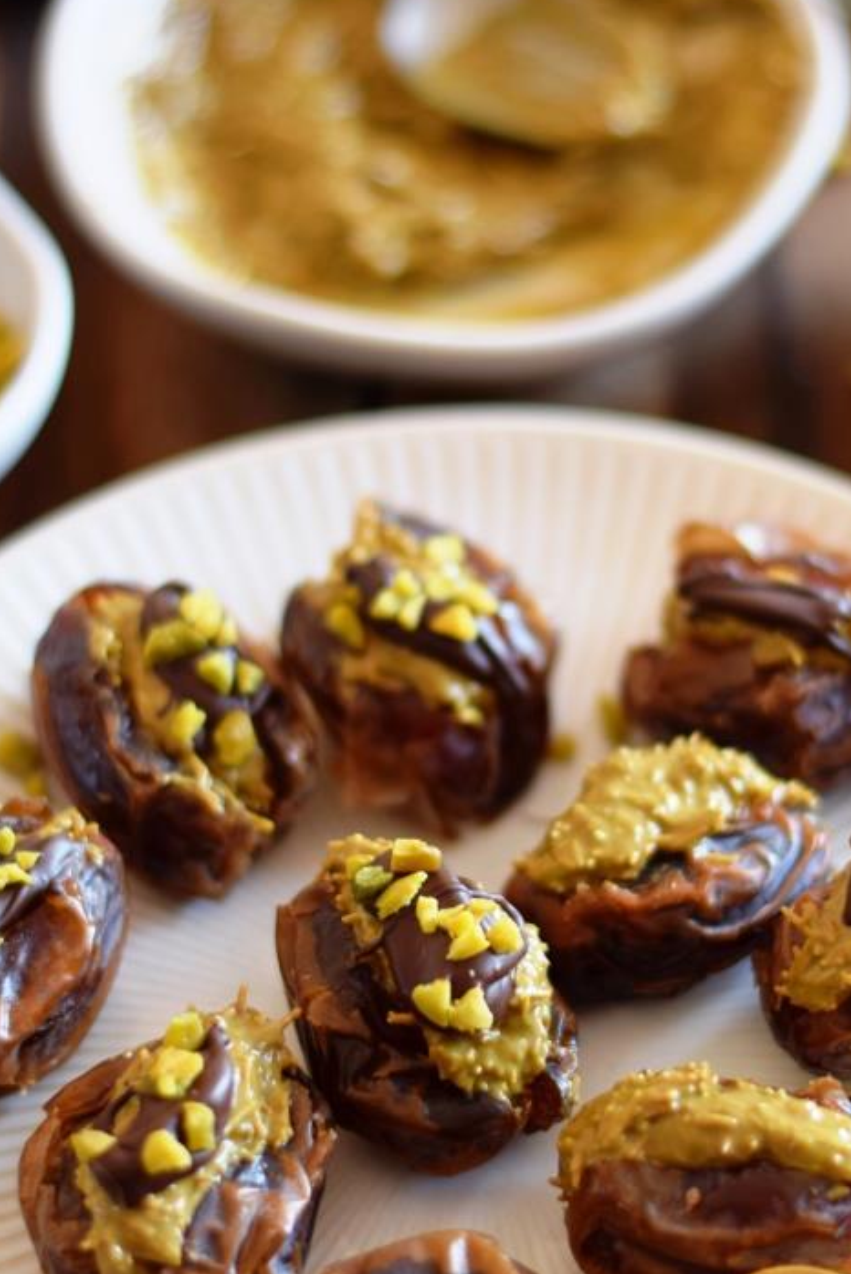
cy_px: 705
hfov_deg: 12.5
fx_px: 3896
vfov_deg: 18.6
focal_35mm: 110
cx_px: 498
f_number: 1.8
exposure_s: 1/250
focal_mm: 50
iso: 200
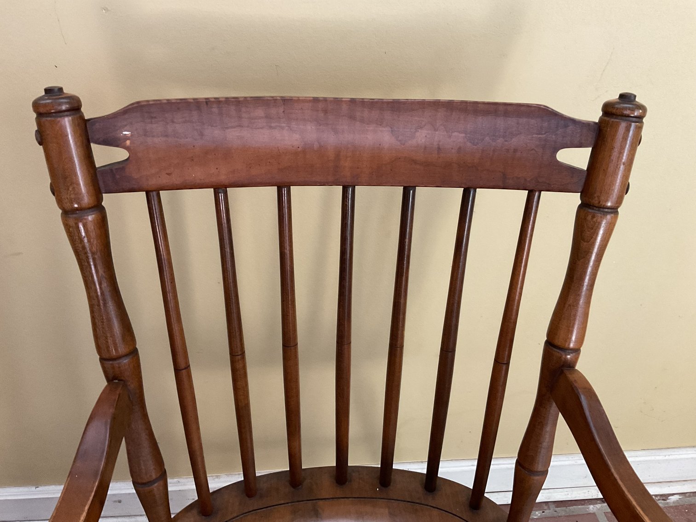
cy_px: 261
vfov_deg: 48.2
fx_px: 583
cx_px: 348
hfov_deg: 61.7
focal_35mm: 29
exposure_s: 1/60
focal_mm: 3
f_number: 1.8
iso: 250
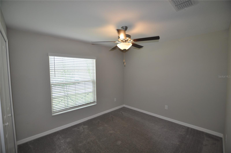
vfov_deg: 77.2
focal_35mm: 15
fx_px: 96
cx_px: 116
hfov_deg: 100.5
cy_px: 76
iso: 320
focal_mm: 10
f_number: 3.5
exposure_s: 1/200
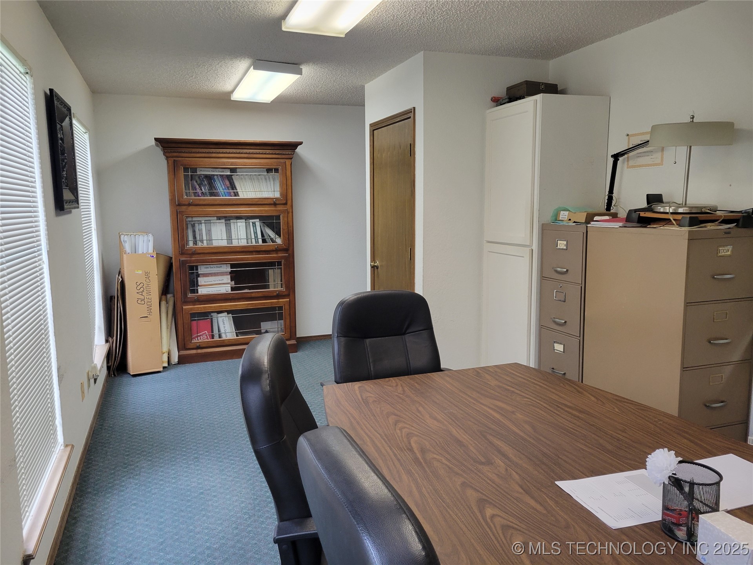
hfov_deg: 67.3
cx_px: 376
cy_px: 282
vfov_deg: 53.1
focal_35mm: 26
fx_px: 566
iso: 200
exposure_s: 1/120
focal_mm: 5.4
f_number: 1.8
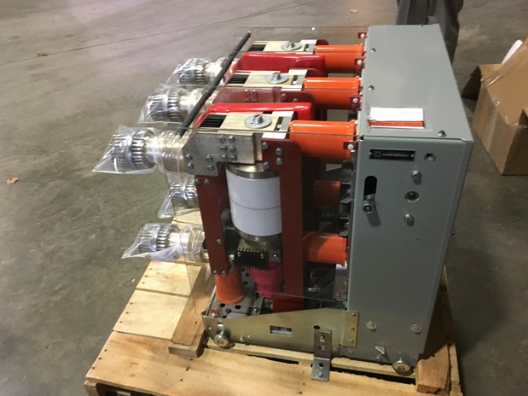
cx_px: 261
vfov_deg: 46.8
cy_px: 200
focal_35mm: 30
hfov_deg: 60.0
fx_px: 458
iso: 200
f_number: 2.2
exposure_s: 1/15
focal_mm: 4.15
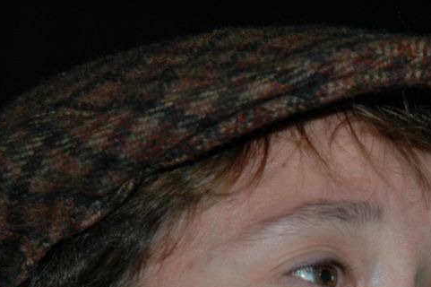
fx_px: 3924
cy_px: 426
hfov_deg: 6.3
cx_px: 408
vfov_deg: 4.2
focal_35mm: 328
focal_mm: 70
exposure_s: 1/60
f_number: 4.5
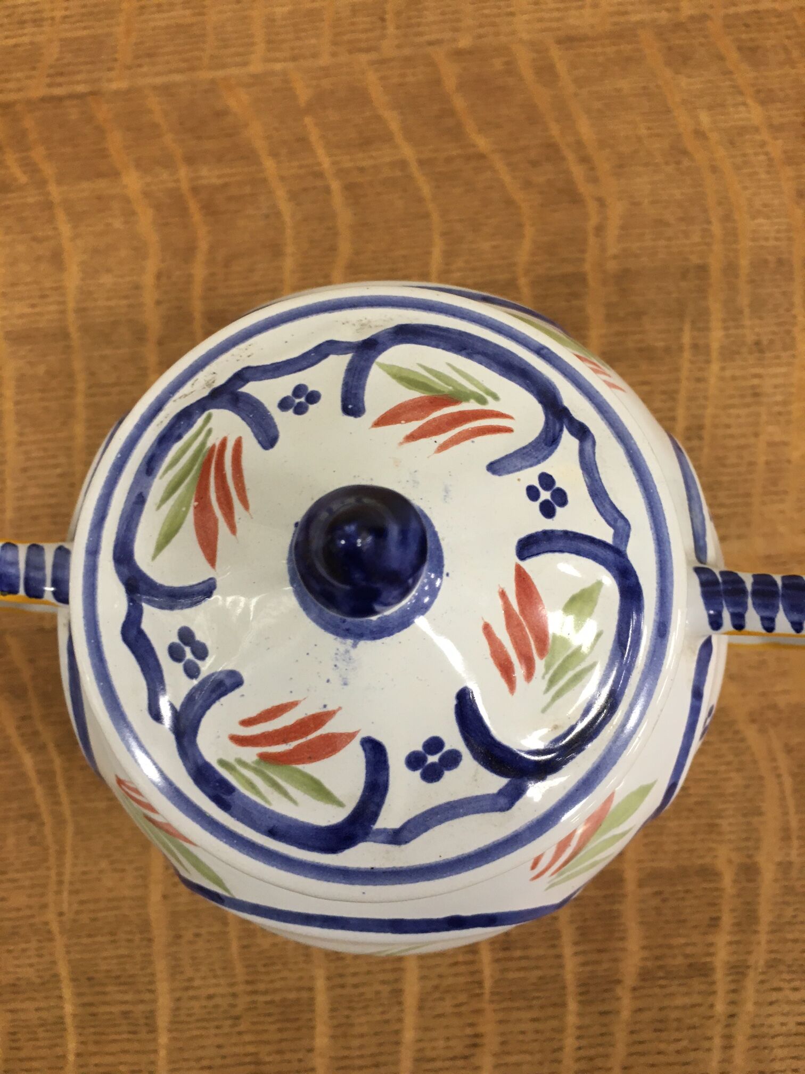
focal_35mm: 29
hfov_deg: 48.2
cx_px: 402
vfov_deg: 61.7
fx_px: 899
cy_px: 537
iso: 100
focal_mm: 4.15
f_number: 2.2
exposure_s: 1/33
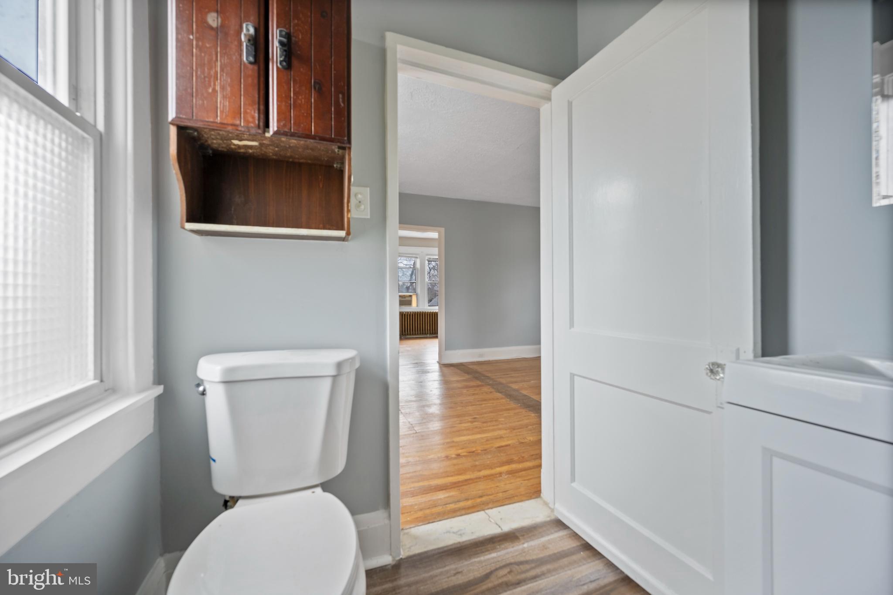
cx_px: 446
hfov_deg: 104.3
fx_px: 347
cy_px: 298
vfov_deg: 81.2
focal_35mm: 14
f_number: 8
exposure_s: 1.6
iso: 200
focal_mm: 14
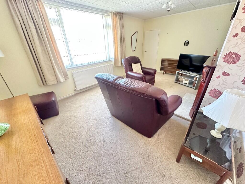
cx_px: 122
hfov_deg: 102.1
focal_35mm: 14
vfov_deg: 85.7
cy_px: 92
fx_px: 99
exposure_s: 1/85
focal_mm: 2.22
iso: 320
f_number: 2.2
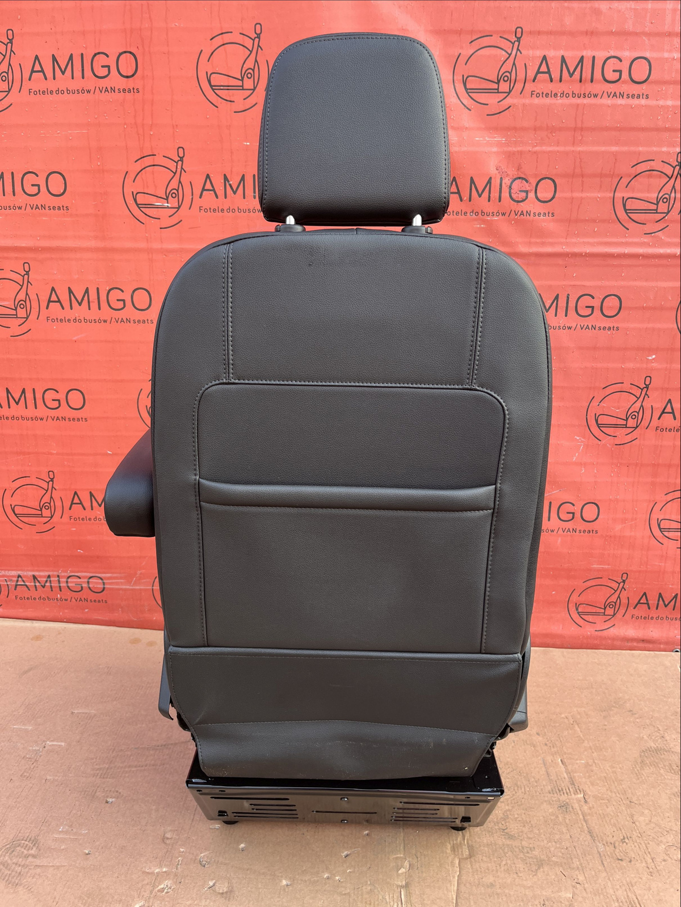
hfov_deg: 53.1
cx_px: 340
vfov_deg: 67.3
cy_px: 454
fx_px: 682
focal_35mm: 26
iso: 64
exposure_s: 1/121
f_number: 1.6
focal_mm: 5.1
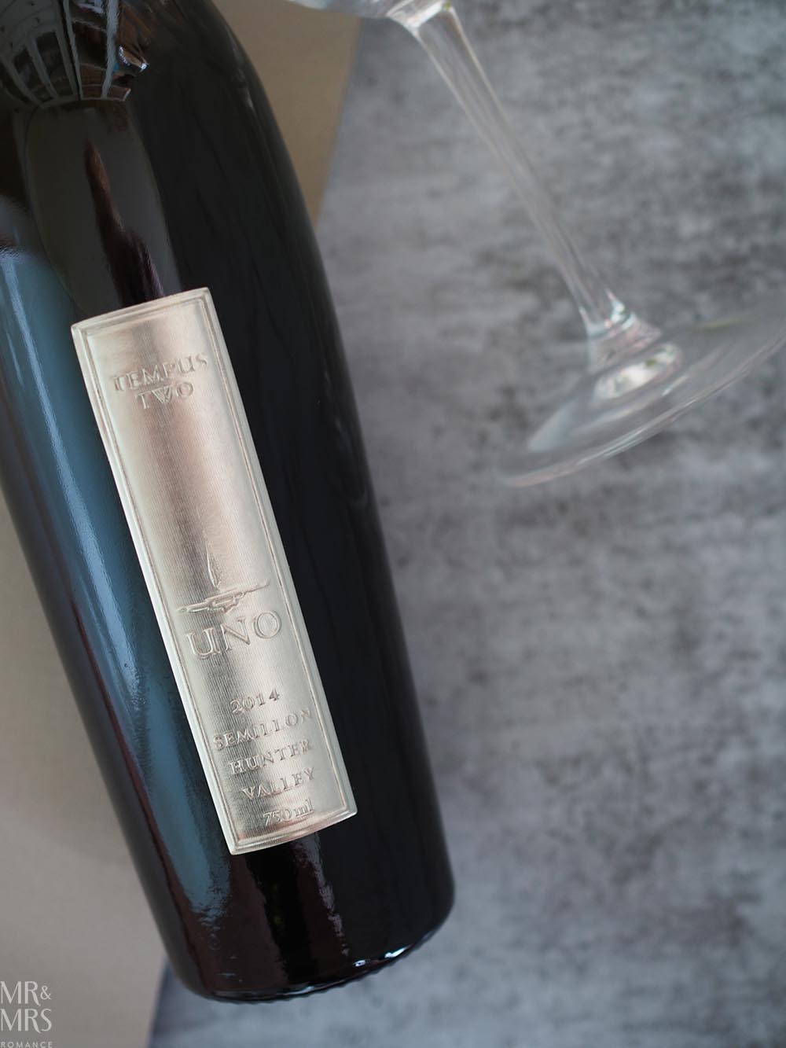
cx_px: 393
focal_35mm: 50
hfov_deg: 29.1
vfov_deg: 38.2
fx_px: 1514
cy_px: 524
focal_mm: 25
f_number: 2.5
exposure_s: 1/20
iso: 320
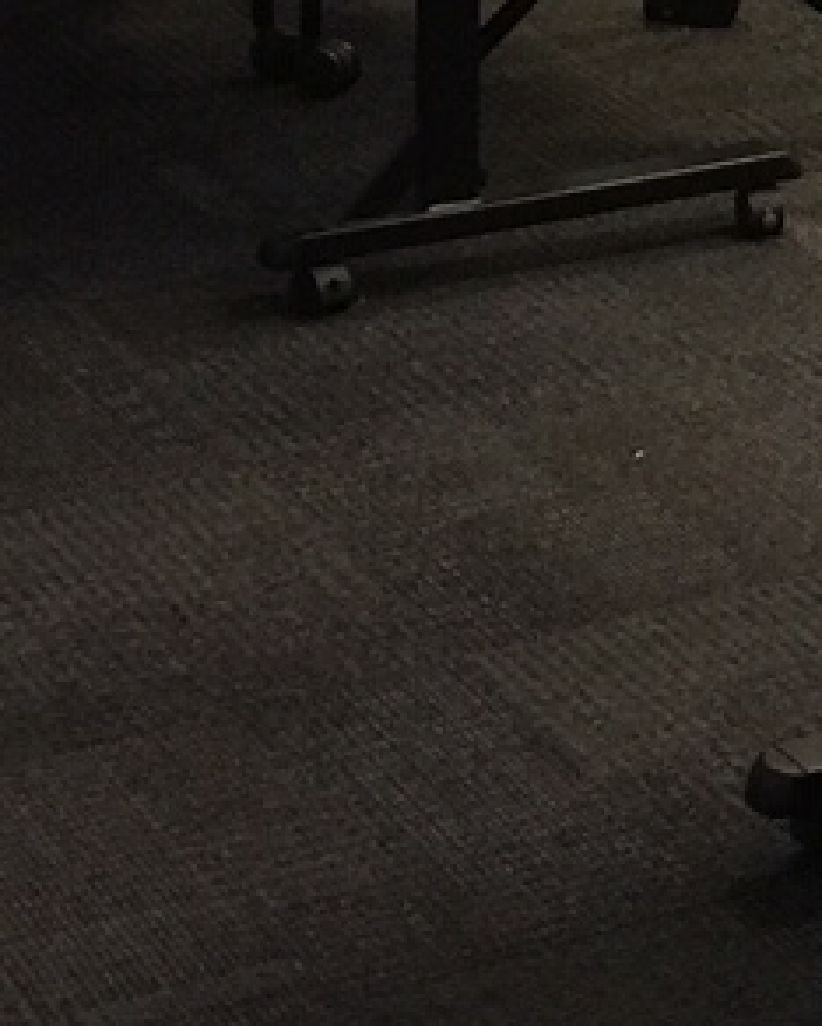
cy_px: -973
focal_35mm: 158
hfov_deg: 9.6
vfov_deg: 11.1
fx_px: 4800
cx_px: 1128
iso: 40
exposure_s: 1/30
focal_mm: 4.15
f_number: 2.2
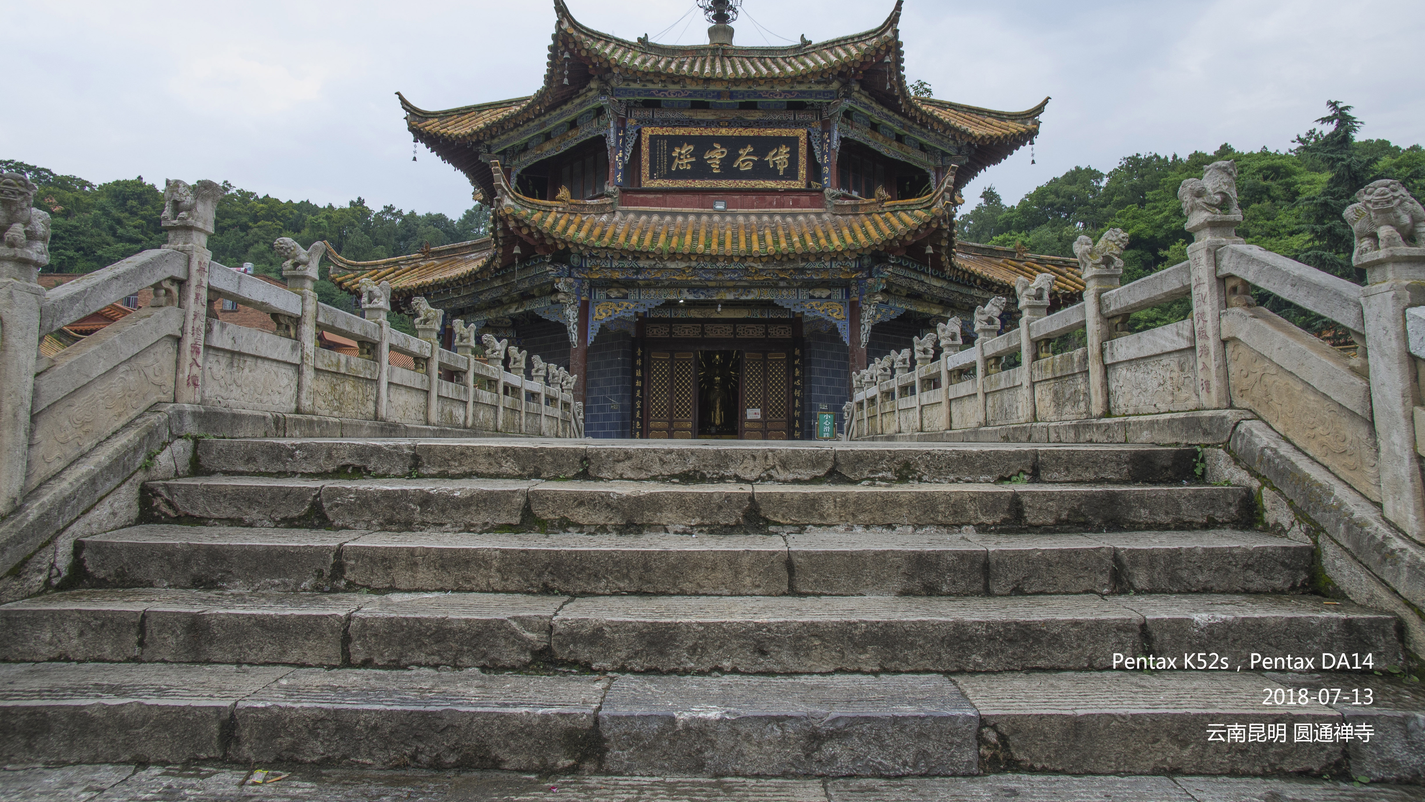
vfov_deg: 51.2
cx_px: 712
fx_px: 831
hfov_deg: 81.2
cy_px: 335
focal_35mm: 22
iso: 250
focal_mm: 14
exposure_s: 1/100
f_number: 10
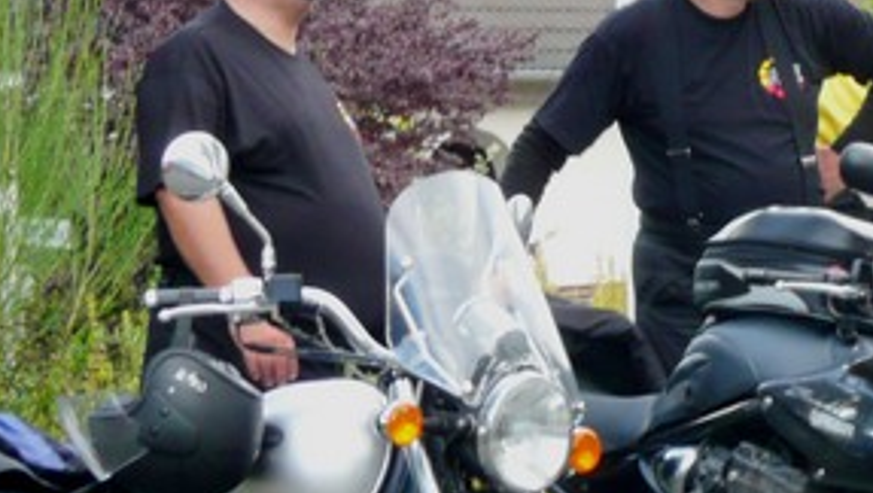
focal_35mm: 253
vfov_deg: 4.8
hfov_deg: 8.5
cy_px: 332
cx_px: 614
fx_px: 5861
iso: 100
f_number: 4.7
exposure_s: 1/40
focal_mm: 14.7
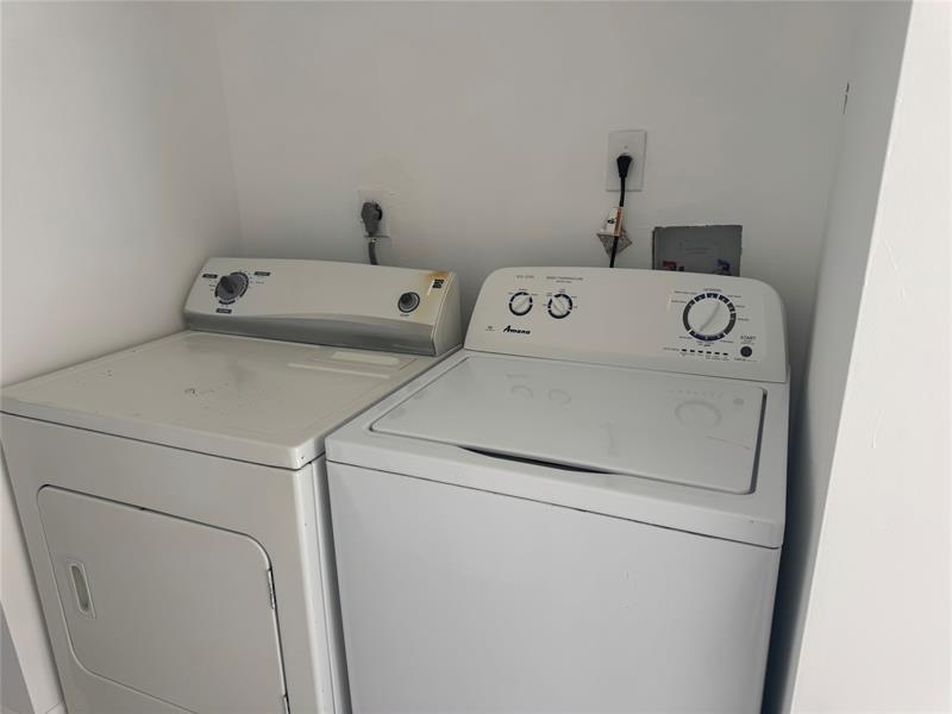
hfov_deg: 71.6
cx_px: 476
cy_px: 357
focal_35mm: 24
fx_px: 660
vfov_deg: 56.8
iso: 64
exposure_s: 1/121
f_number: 1.78
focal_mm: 6.76
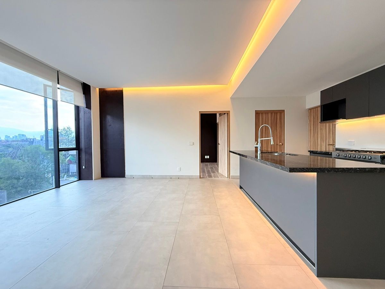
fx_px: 156
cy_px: 144
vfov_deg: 85.7
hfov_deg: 102.1
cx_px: 192
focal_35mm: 14
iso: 250
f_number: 2.2
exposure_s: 1/120
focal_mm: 2.22
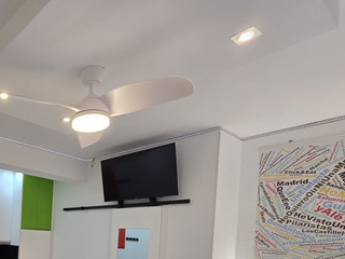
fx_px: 259
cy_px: 236
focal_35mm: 26
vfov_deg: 47.3
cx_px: 14
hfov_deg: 55.0
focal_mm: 2.2
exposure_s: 1/50
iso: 50
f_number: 2.2
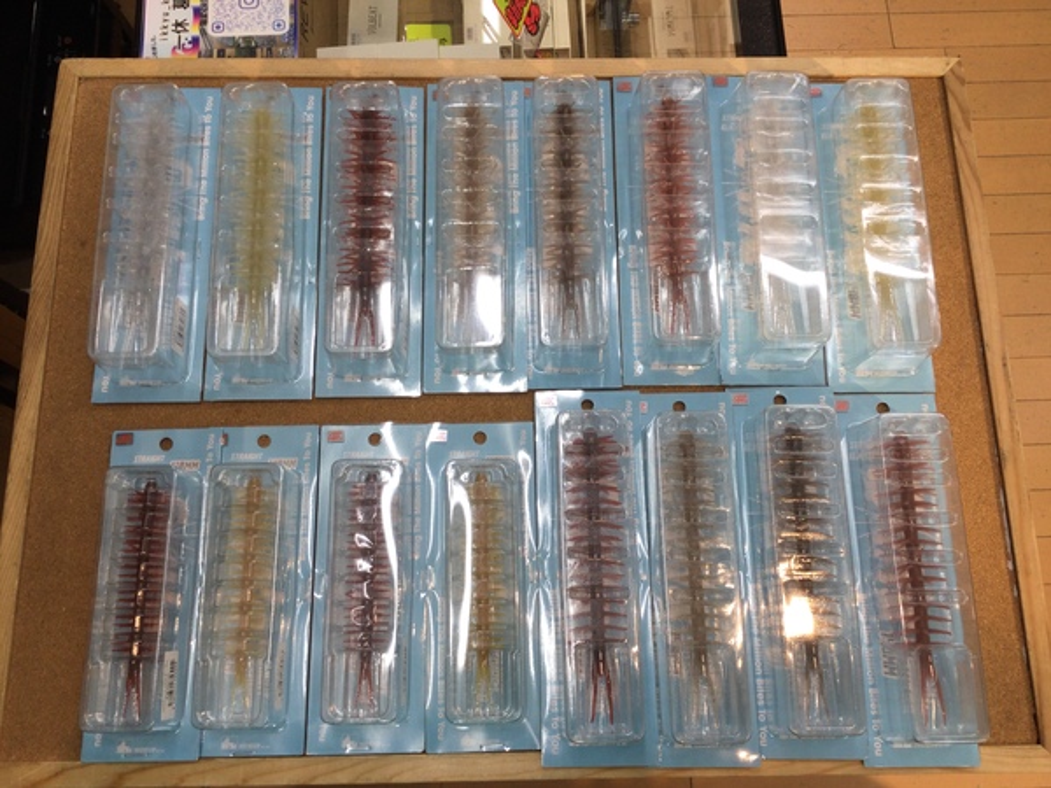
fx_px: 941
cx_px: 526
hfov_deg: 58.4
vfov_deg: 45.4
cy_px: 394
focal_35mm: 31
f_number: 2.4
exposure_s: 1/60
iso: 25
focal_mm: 3.3
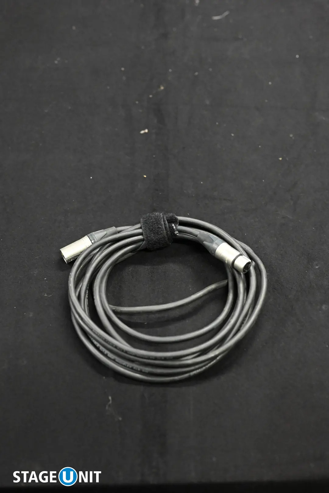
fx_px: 685
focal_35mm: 50
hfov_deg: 27.0
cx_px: 164
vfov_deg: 39.6
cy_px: 246
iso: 6400
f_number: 3.5
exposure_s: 1/60
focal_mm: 50
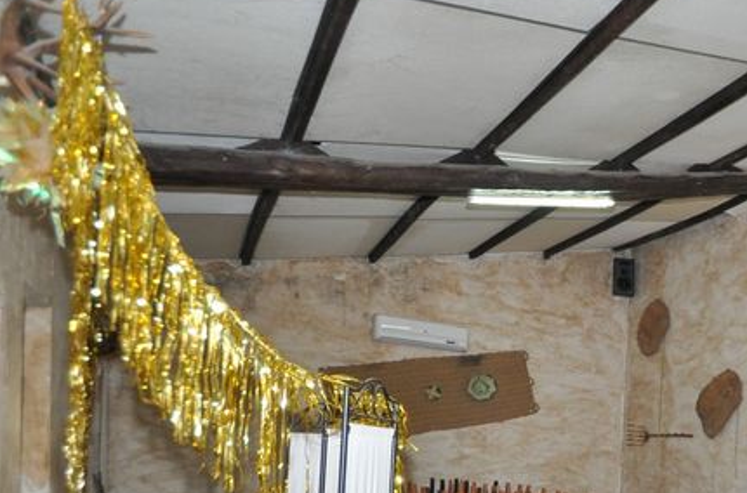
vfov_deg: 37.4
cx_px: 764
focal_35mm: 33
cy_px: 433
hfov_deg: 46.8
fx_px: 683
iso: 800
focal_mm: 10
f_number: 4
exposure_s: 1/60
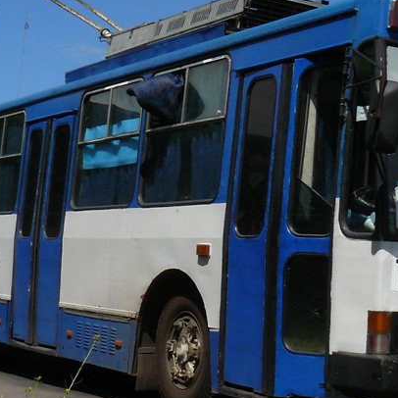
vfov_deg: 21.6
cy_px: 169
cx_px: 375
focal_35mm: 80
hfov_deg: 21.1
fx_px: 1041
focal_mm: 6
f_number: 8
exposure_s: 1/640
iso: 200
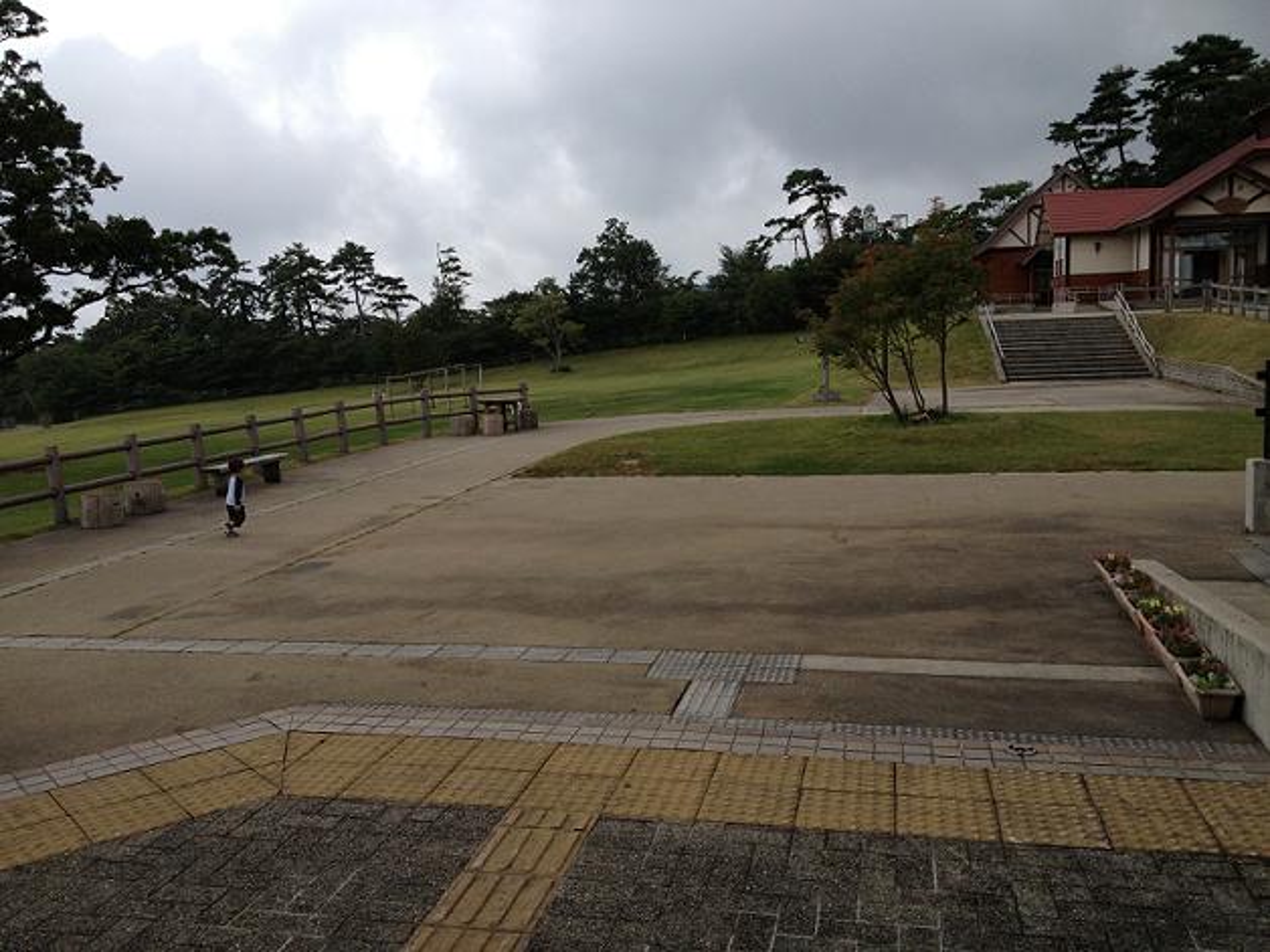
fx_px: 1284
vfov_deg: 40.7
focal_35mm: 35
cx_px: 635
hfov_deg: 52.6
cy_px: 476
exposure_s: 1/1062
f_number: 2.4
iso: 50
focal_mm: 4.28
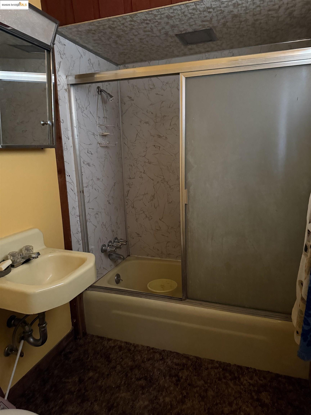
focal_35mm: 24
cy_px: 208
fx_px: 287
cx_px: 156
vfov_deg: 71.6
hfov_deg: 56.8
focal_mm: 6.76
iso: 1000
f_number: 1.78
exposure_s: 1/30
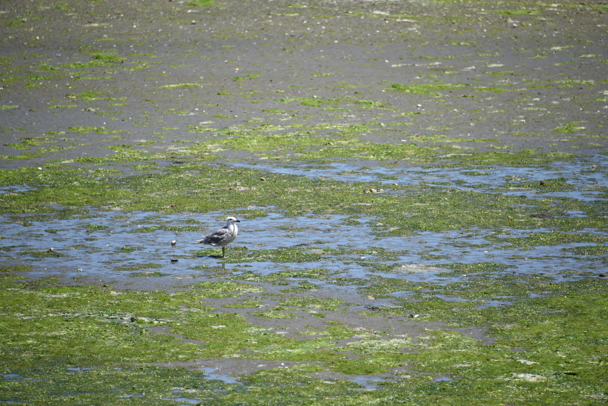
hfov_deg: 6.9
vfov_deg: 4.6
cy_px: 203
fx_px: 5067
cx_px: 304
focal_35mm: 300
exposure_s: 1/640
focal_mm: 300
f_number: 5.6
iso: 180
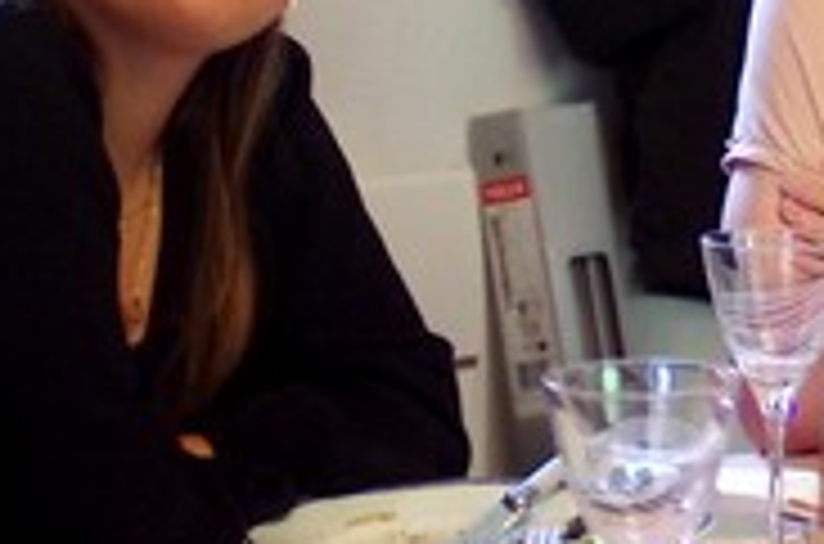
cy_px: -155
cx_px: 1171
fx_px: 4132
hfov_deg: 11.0
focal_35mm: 181
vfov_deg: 7.5
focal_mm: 33.75
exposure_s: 1/60
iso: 1600
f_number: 2.8
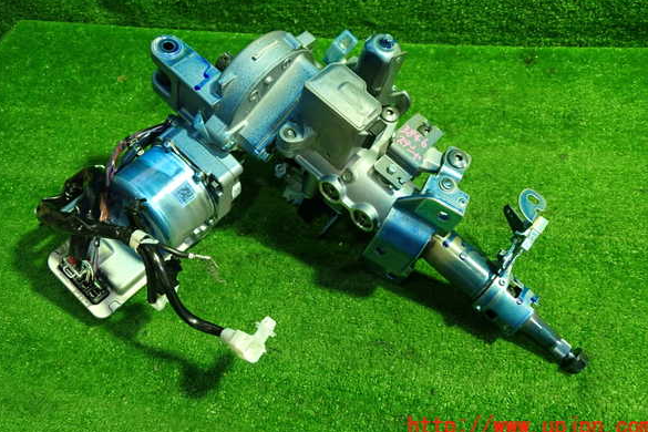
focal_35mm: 32
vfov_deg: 41.1
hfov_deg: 58.7
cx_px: 326
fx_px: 576
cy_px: 192
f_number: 2.3
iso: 320
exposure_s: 1/30
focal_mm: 5.4
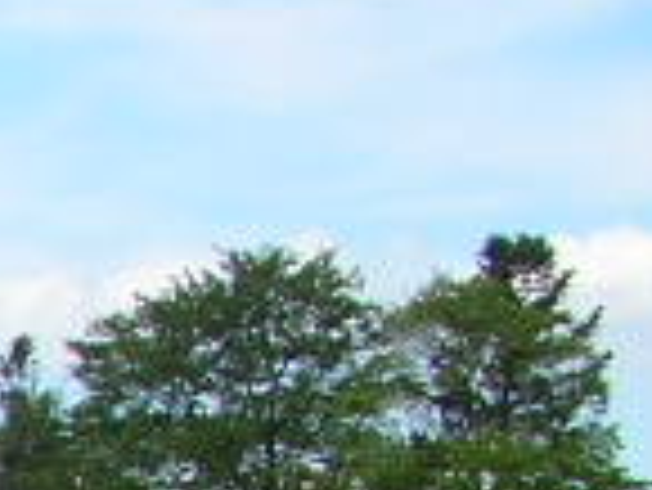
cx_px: -1443
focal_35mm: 247
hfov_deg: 7.0
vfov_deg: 5.7
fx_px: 4656
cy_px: 1304
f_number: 5.6
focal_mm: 5.8
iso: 50
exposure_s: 1/208
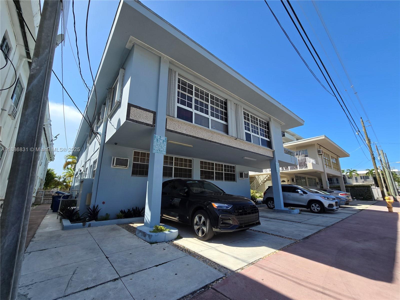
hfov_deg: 106.2
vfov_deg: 89.9
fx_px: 150
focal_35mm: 13
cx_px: 200
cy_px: 150
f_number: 2.2
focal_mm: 2.2
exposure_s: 1/1588
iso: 50
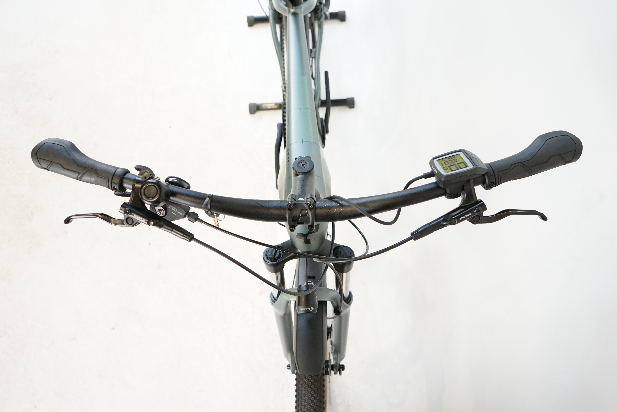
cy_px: 206
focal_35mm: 28
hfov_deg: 65.5
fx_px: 480
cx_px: 308
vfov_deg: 46.4
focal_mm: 28
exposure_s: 1/200
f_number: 5.6
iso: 2500
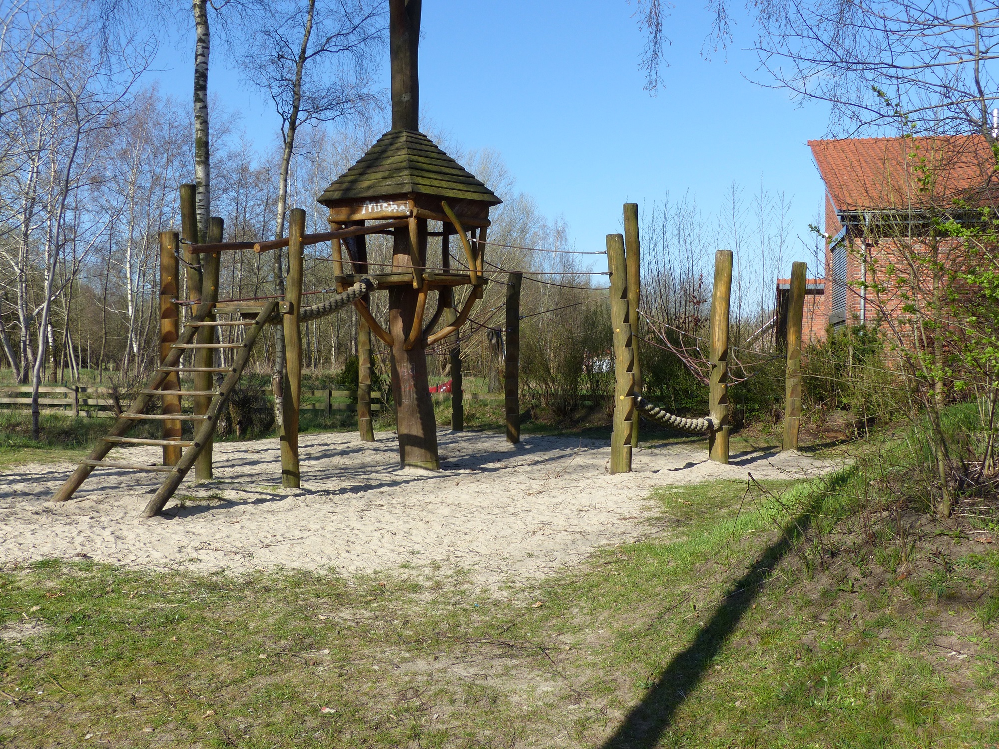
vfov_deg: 41.8
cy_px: 374
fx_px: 981
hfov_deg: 54.0
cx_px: 500
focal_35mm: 34
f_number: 4
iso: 100
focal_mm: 6
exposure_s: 1/640
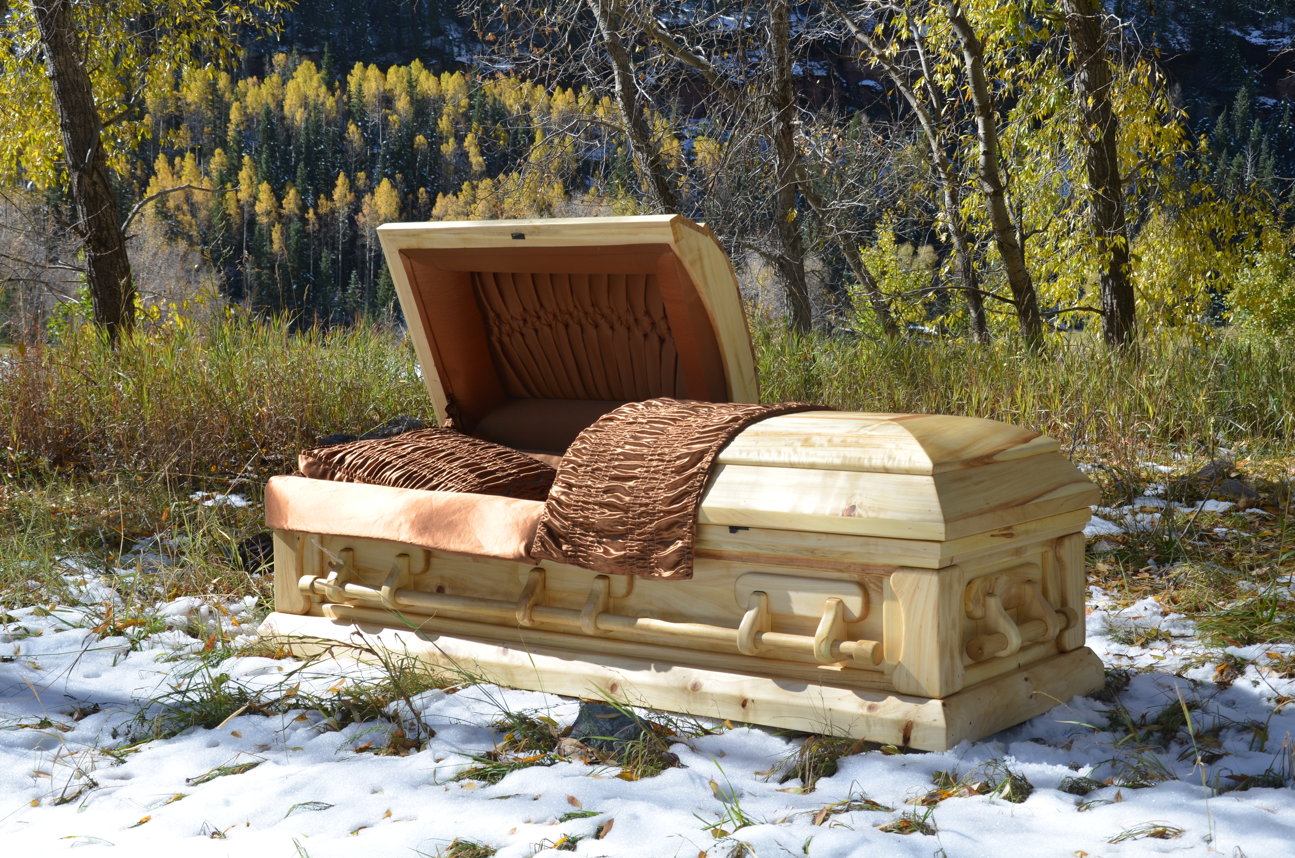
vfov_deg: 23.7
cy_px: 429
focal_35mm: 57
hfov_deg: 35.1
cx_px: 648
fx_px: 2046
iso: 125
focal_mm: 38
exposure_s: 1/250
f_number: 8
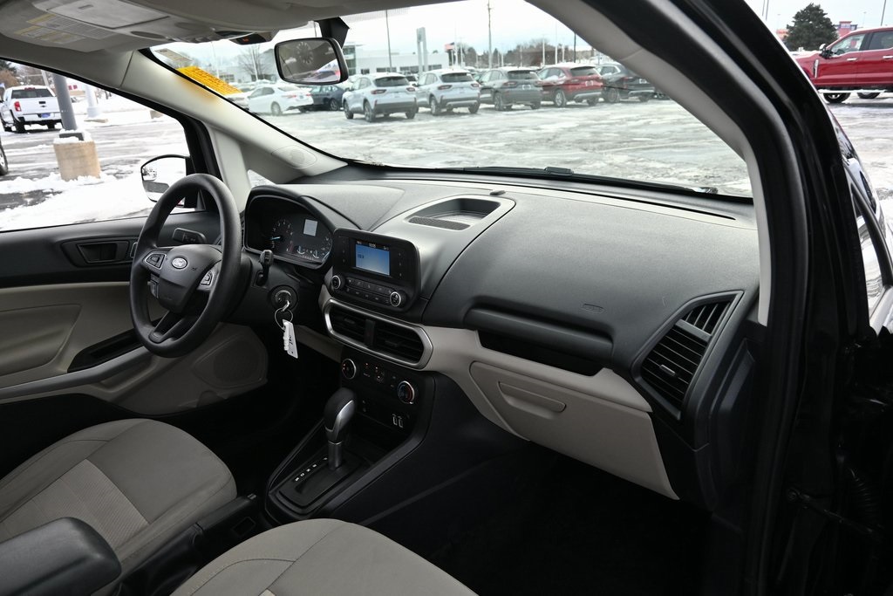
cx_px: 446
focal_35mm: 24
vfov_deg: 53.1
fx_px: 595
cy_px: 298
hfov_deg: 73.7
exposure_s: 1/250
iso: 200
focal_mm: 16
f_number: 4.5
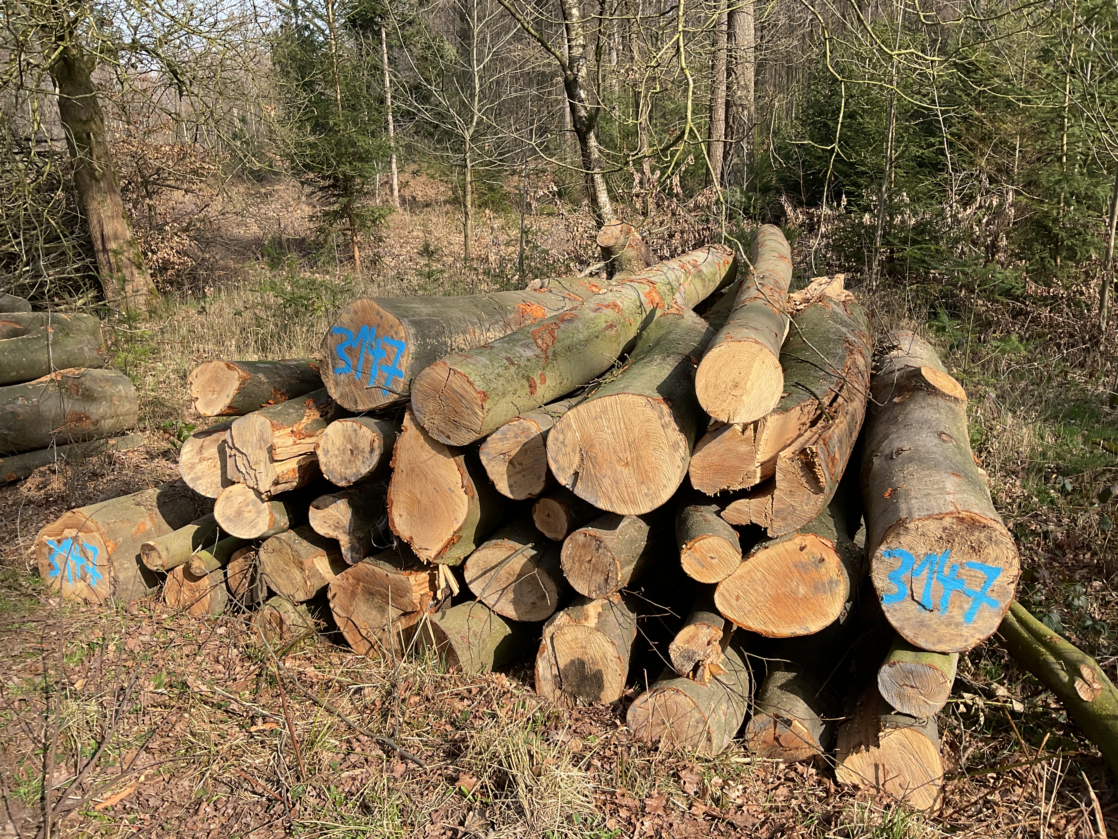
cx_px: 559
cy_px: 420
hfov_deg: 61.7
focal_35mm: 29
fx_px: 937
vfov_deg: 48.2
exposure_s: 1/781
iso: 16
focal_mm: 3
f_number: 1.8
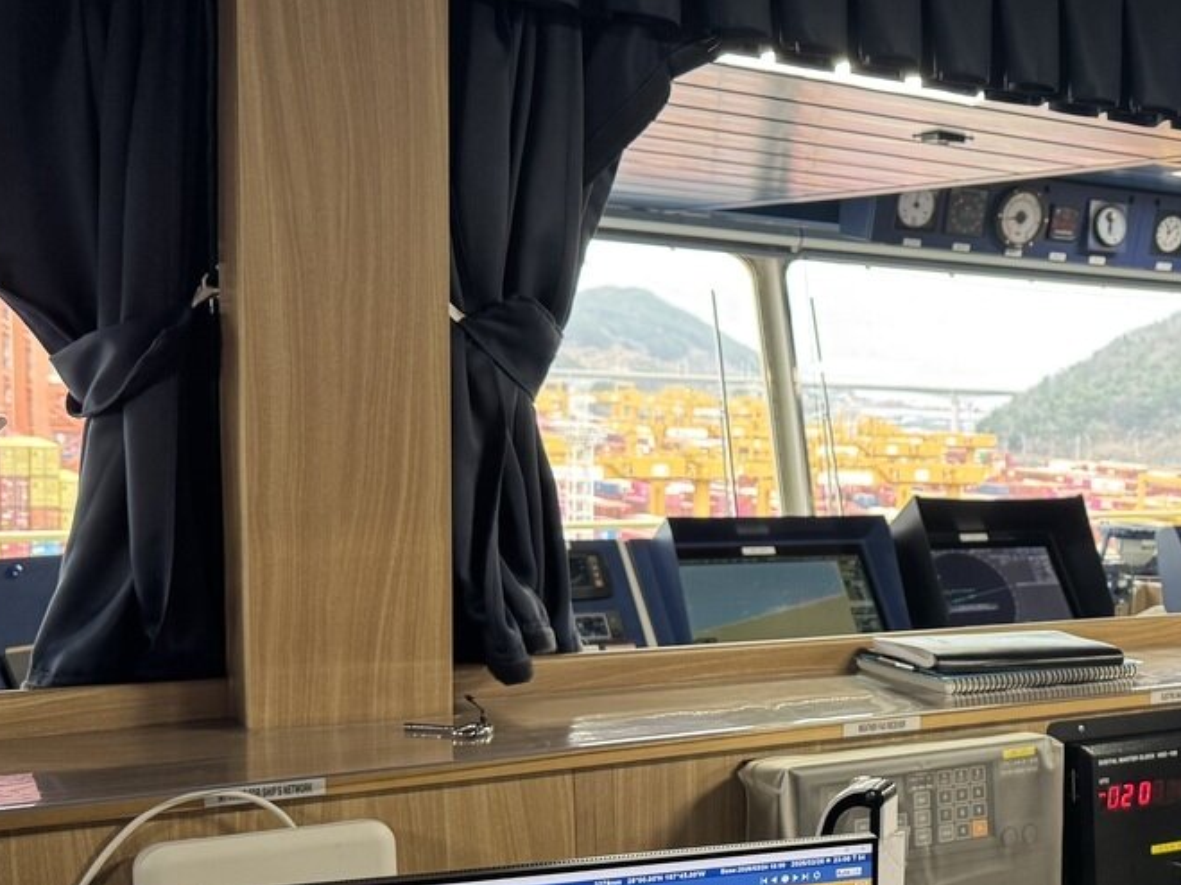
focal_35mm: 51
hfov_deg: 34.8
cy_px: 591
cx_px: 1116
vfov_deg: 28.4
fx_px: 1740
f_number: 1.78
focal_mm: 6.76
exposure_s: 1/115
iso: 200
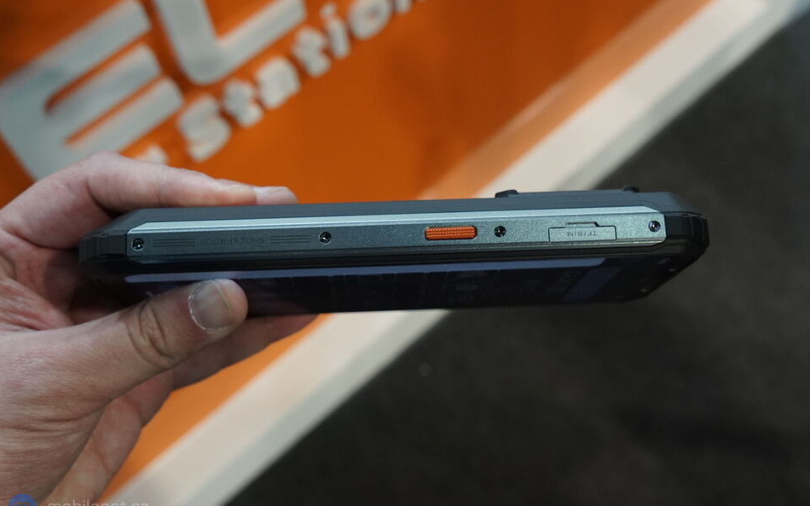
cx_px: 406
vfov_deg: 37.3
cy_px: 261
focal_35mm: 34
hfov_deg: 56.7
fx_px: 751
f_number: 8
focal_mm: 33
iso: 5000
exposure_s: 1/160
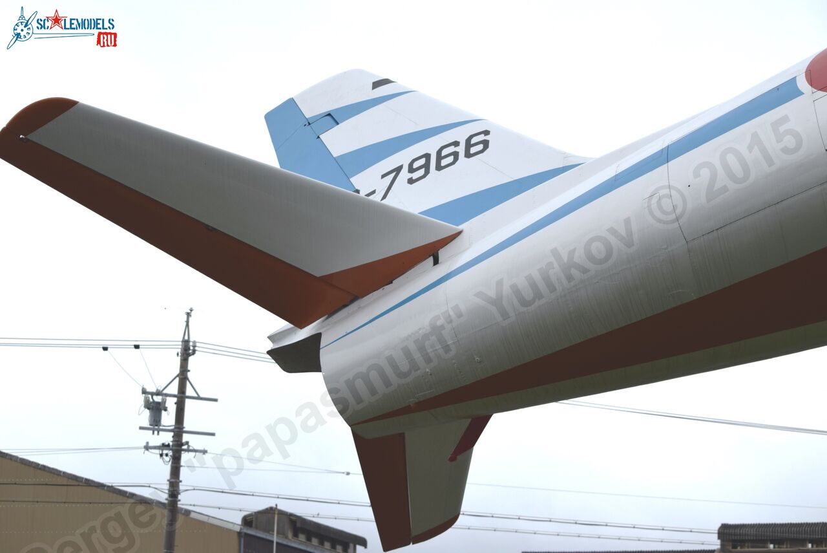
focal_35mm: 82
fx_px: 1896
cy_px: 276
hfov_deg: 24.6
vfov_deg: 16.6
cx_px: 414
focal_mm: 55
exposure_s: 1/320
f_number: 9
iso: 200
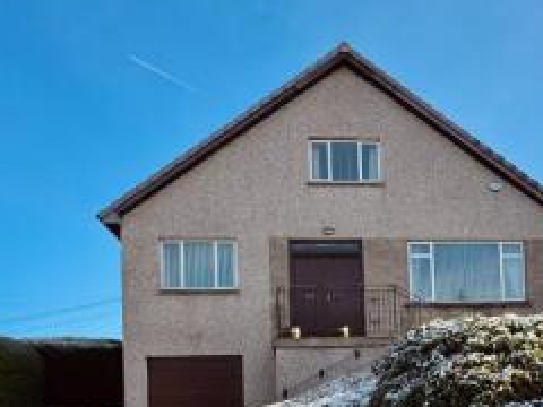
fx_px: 533
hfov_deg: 53.6
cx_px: 325
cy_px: 365
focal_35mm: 34
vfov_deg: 38.9
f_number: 2.2
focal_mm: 2.22
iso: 50
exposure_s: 1/910
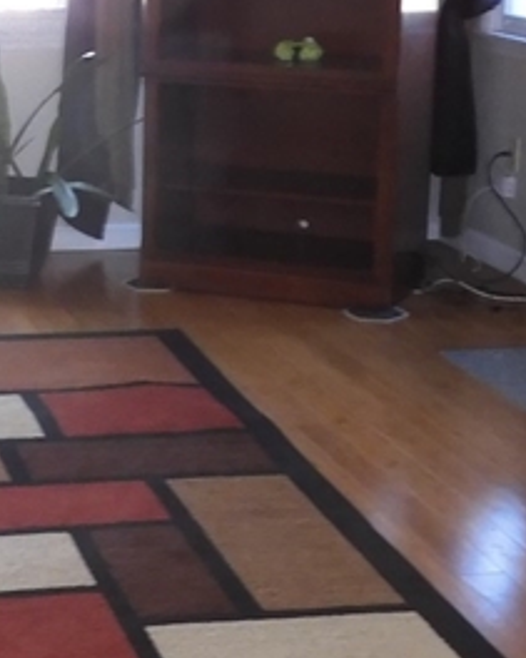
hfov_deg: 16.4
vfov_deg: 21.0
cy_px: 264
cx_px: -32
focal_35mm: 91
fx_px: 1772
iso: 320
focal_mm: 4.3
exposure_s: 1/30
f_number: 3.4
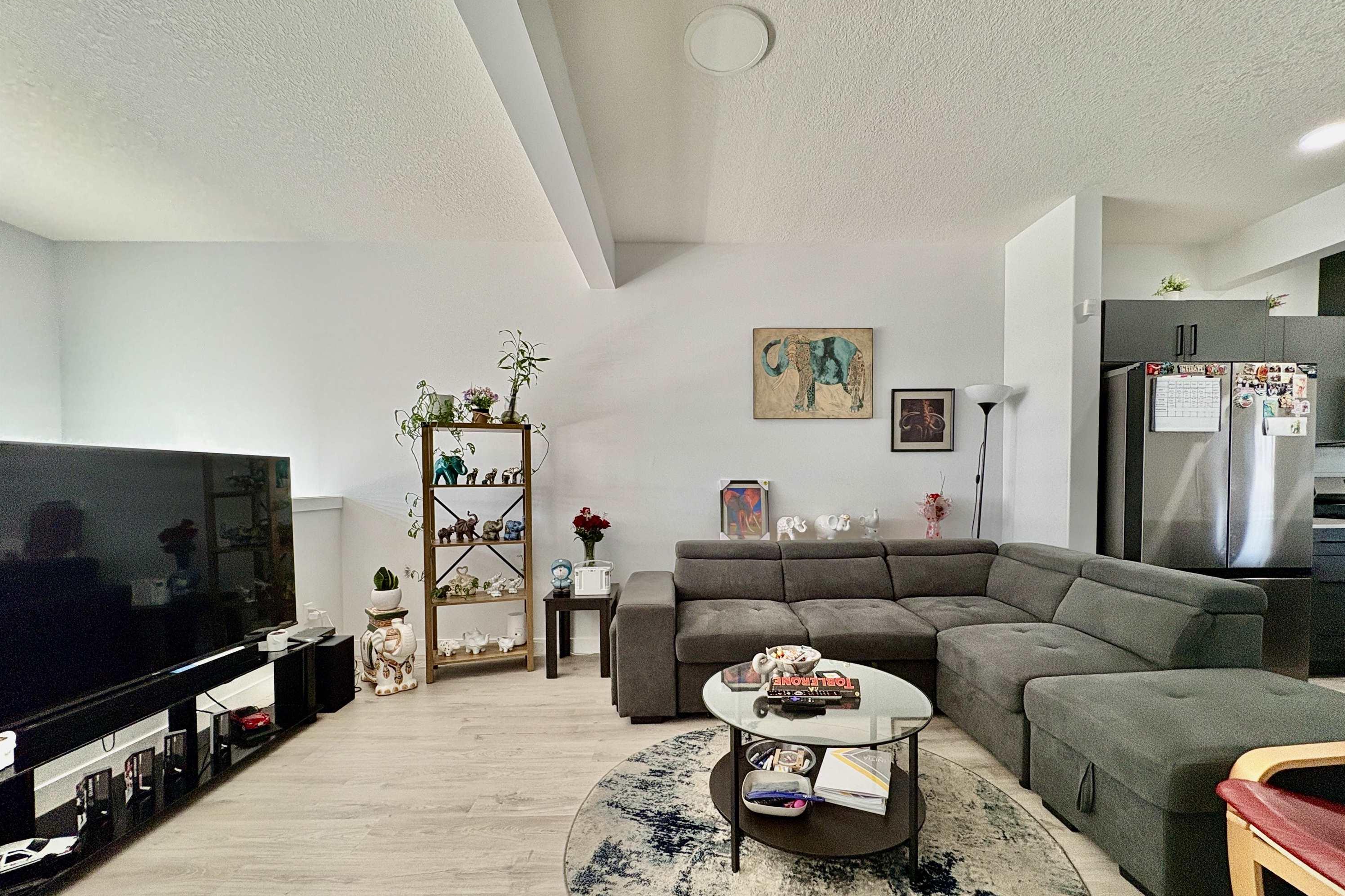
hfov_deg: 100.4
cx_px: 692
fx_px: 560
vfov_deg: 77.1
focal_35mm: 15
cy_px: 492
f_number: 2.2
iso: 160
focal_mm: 2.22
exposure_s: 1/120
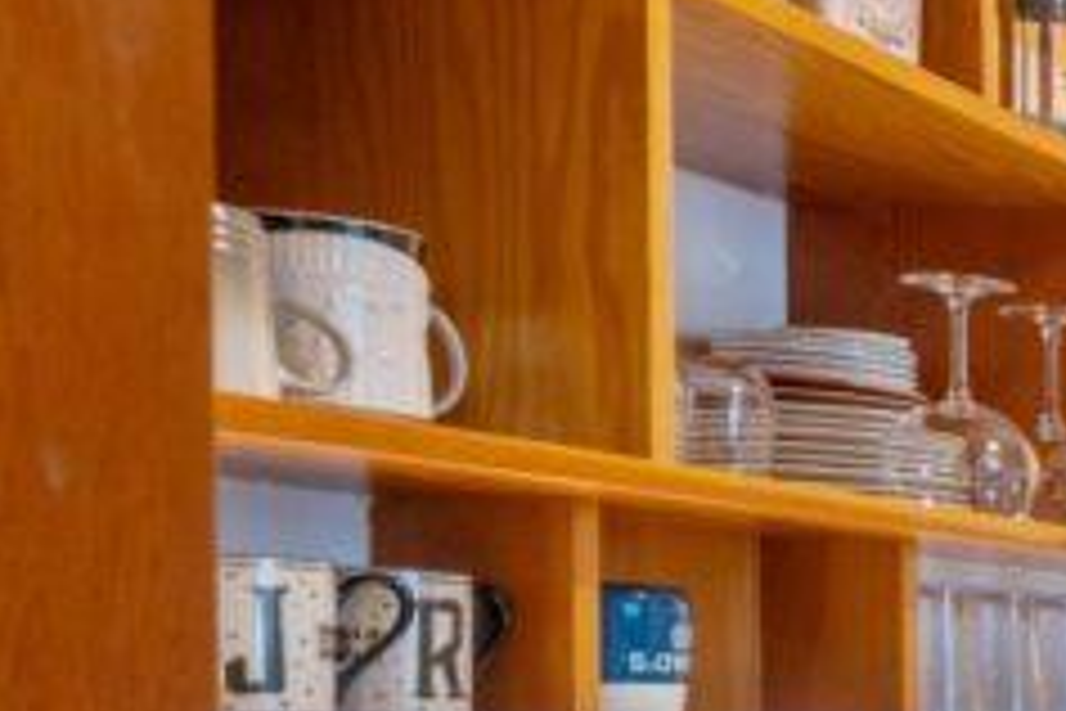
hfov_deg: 17.3
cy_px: 772
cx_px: 2294
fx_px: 2043
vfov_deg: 19.0
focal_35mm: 69
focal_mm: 16
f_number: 8
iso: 400
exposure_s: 1/5
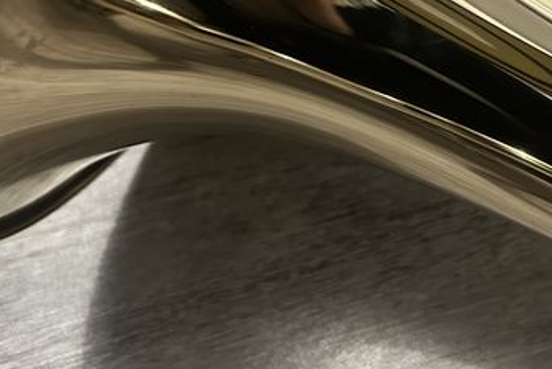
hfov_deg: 31.9
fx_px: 951
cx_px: 400
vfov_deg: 20.7
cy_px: -57
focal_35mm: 62
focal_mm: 5.7
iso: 500
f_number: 1.5
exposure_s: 1/33
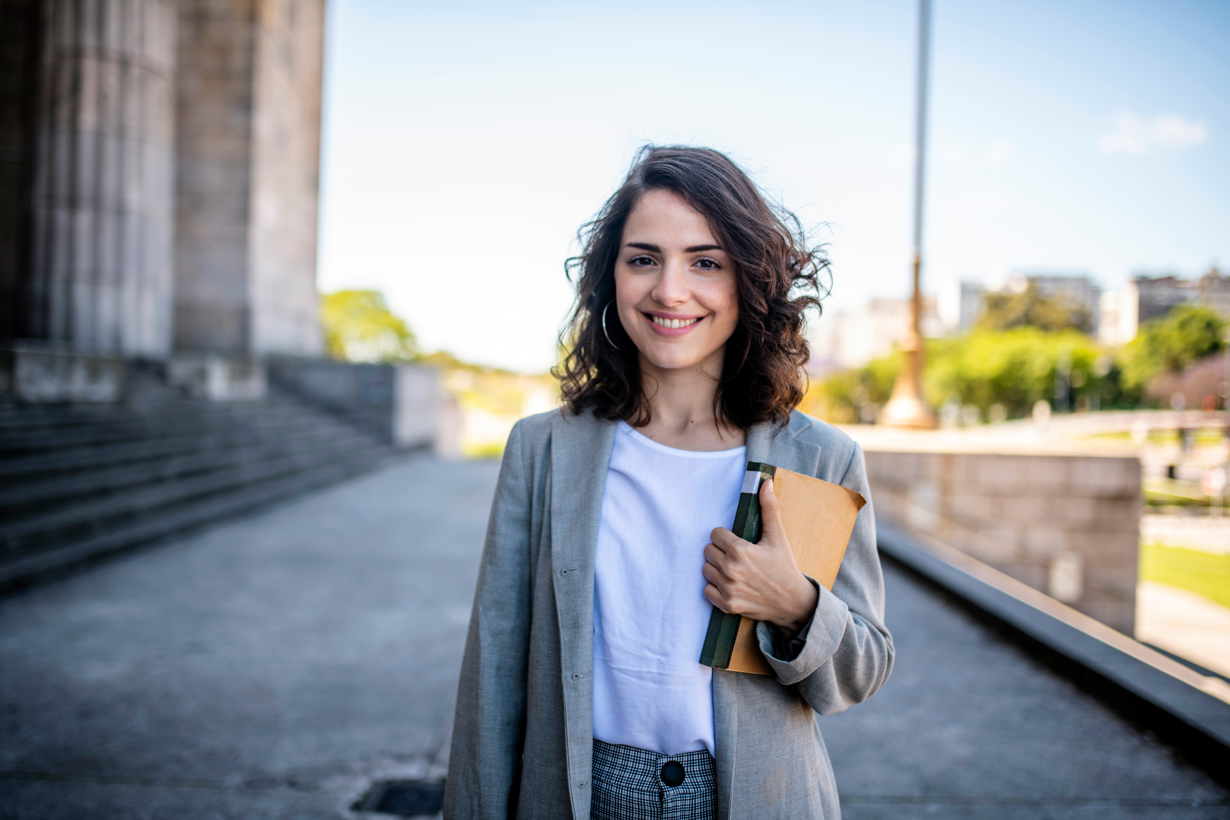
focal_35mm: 35
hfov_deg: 54.4
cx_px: 615
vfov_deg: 37.9
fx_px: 1196
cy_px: 410
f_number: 1.8
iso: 64
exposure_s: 1/800
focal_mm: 35
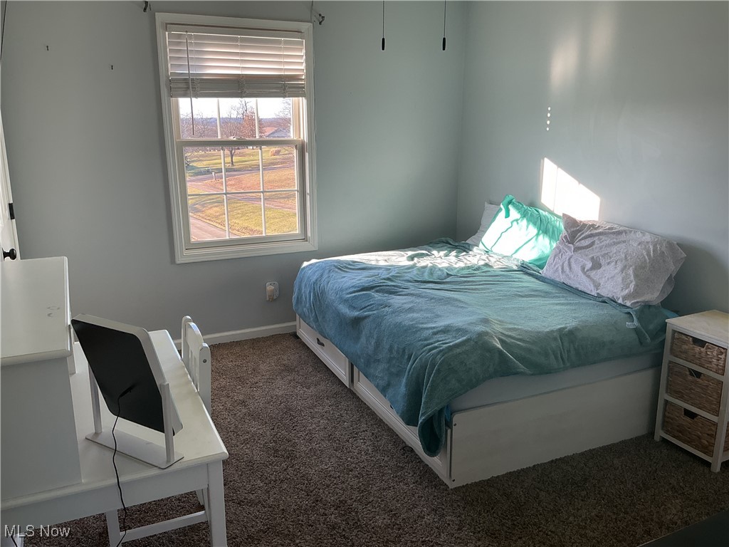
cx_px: 364
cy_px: 274
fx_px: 611
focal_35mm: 29
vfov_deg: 48.2
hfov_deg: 61.7
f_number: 1.8
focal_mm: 3
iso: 32
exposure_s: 1/120
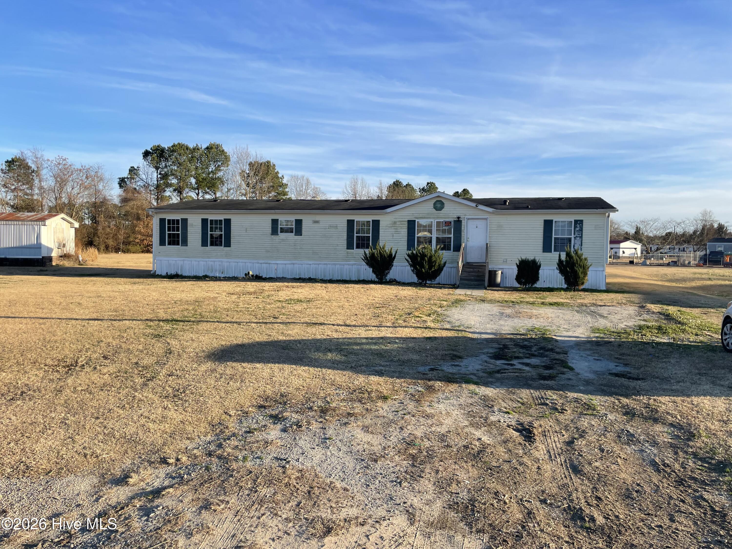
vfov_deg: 53.1
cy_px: 274
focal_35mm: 26
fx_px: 550
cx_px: 366
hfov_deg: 67.3
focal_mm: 4.2
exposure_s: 1/1715
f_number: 1.6
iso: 32
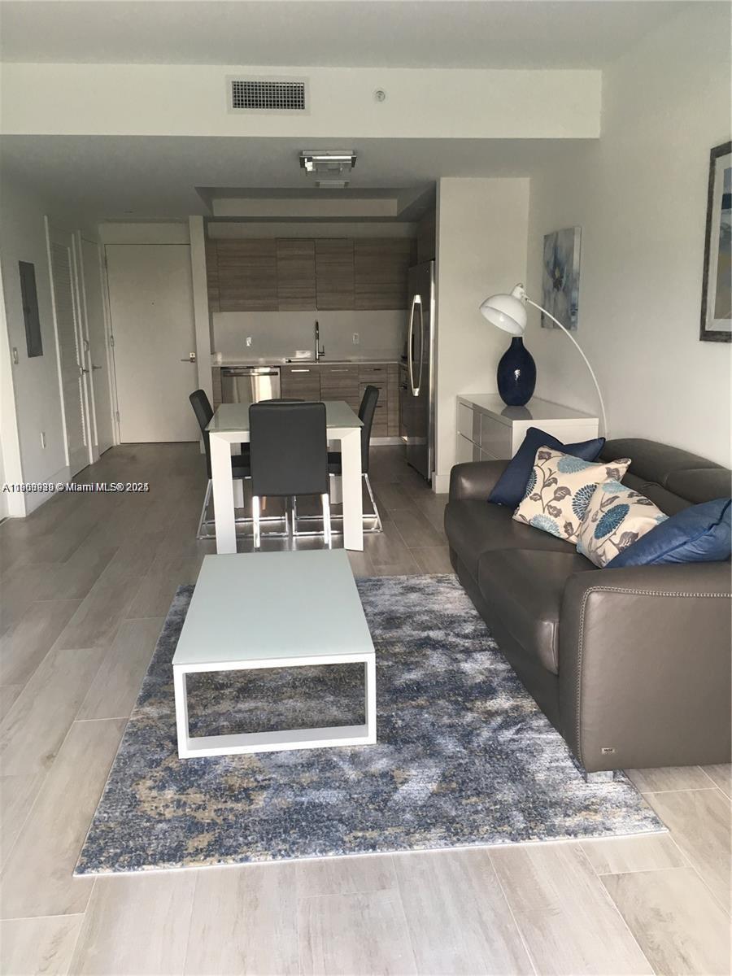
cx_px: 366
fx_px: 818
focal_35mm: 29
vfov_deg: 61.7
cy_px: 488
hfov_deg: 48.2
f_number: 2.2
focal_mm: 4.15
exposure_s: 1/30
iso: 32
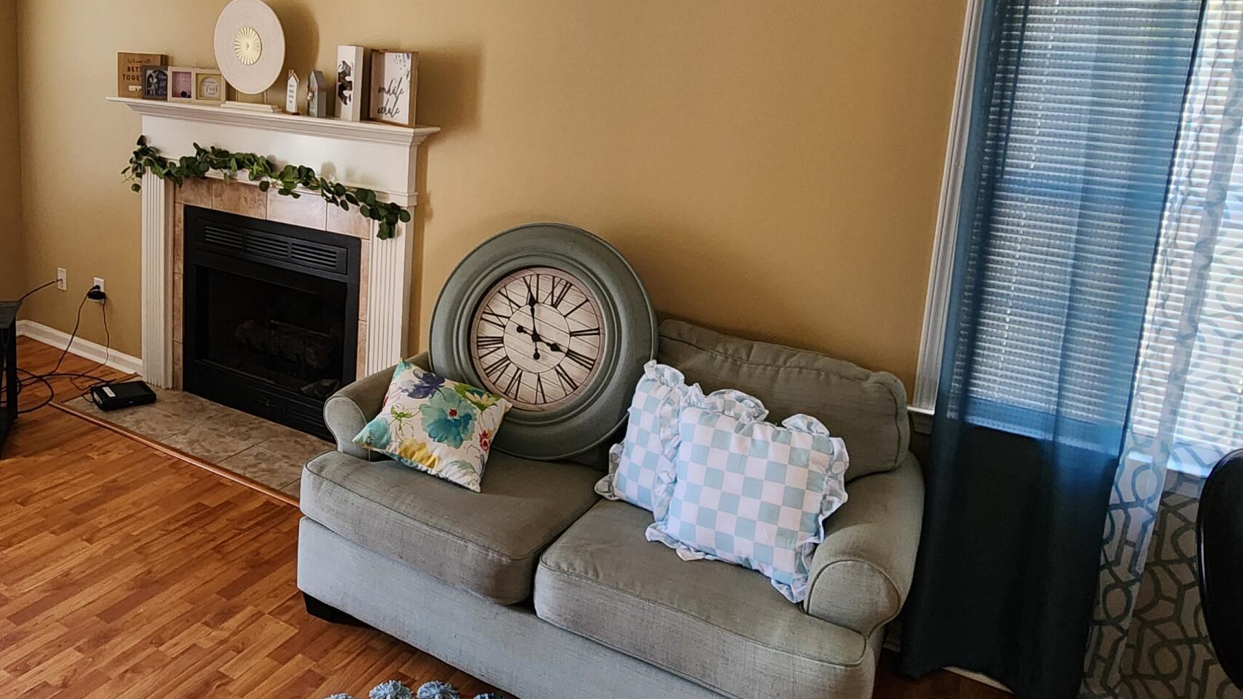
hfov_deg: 72.5
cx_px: 446
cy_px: 184
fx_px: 824
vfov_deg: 44.6
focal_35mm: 25
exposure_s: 1/60
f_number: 2.2
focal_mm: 2.2
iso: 320
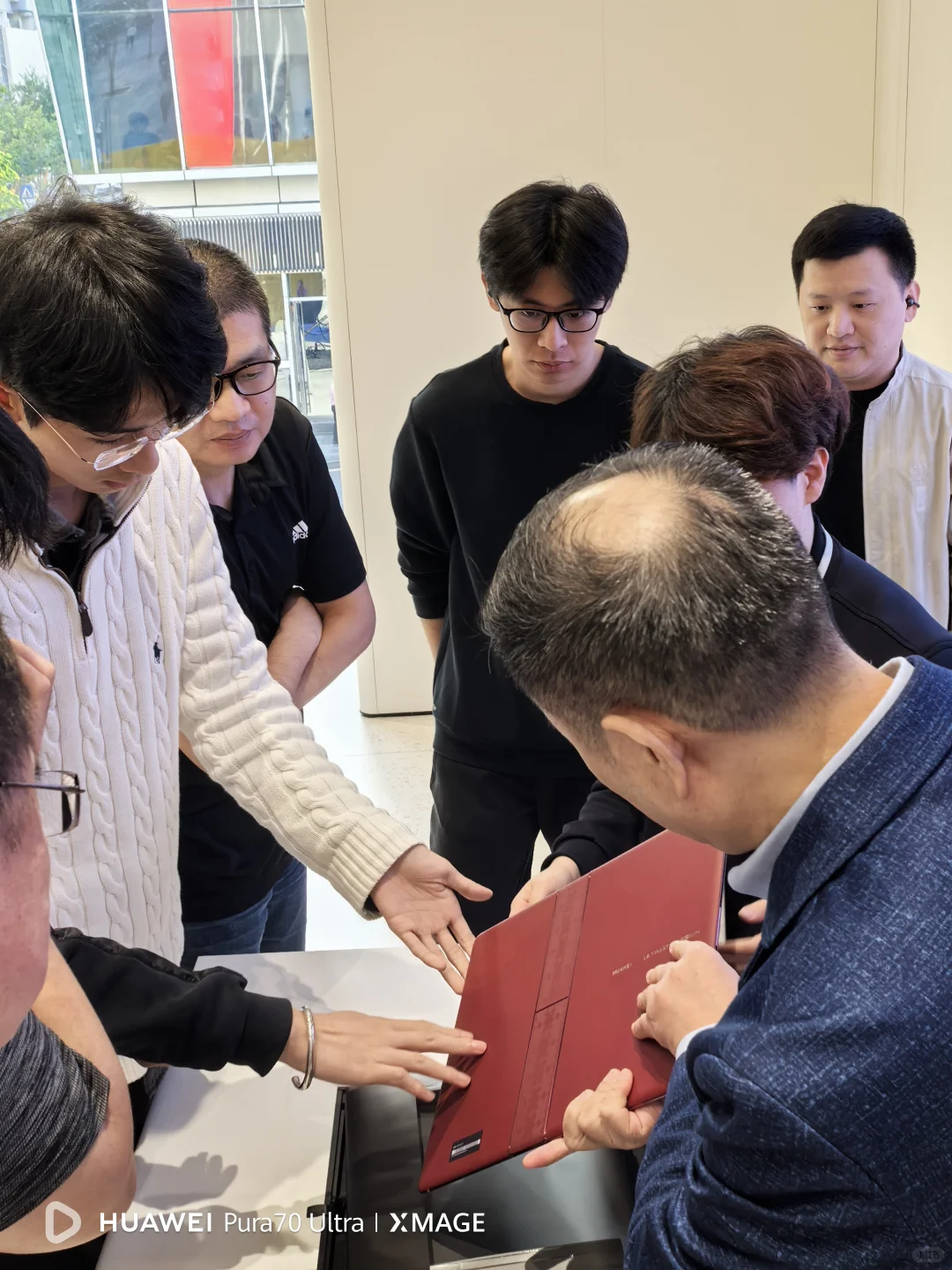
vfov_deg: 42.9
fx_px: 1613
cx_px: 476
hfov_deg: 32.9
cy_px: 635
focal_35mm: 44
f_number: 4
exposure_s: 1/50
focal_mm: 8.5
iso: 250
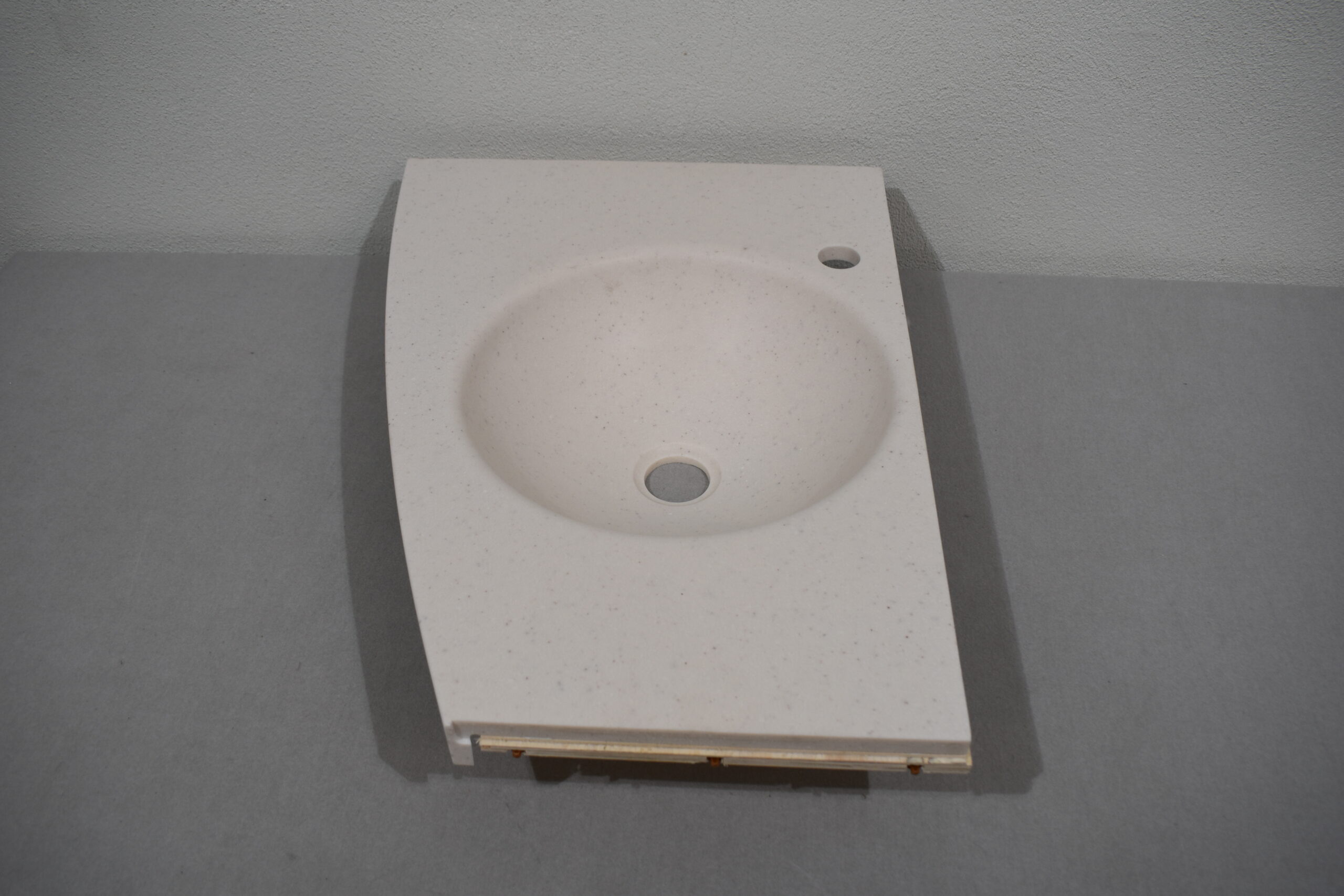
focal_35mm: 30
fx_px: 1120
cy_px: 448
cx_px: 672
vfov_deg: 43.6
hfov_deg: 61.9
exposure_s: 1/125
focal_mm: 20
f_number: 5.6
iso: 250
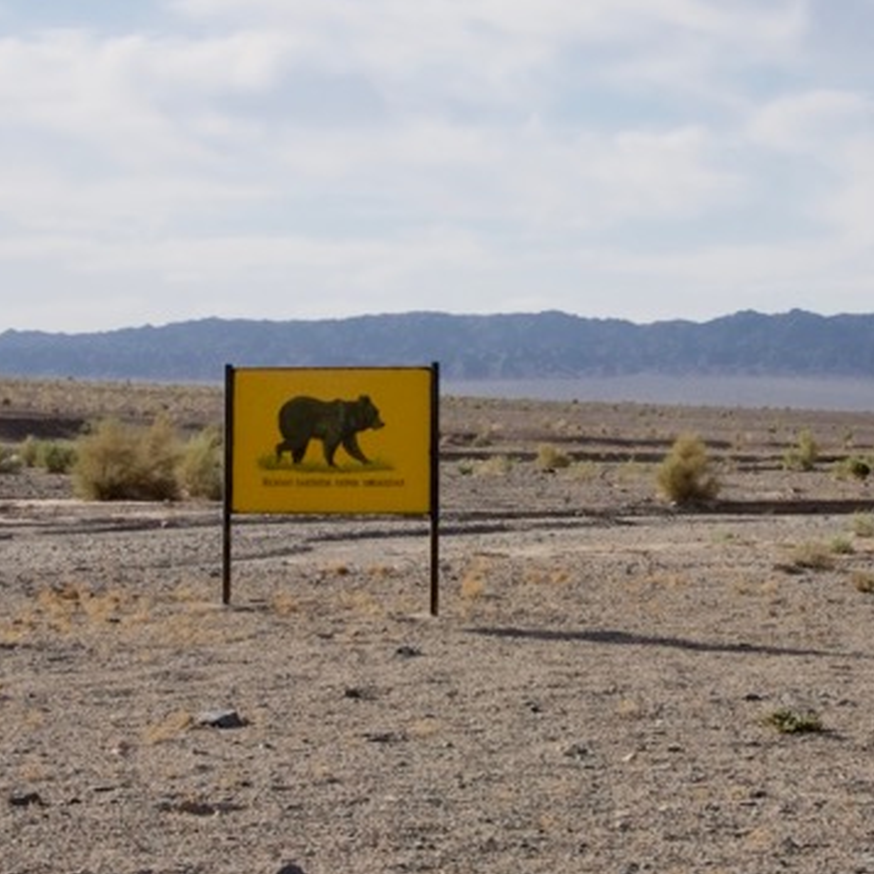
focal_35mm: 103
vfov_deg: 16.9
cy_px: 339
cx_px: 546
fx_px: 2942
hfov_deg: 16.9
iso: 640
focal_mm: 48
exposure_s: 1/800
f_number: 14
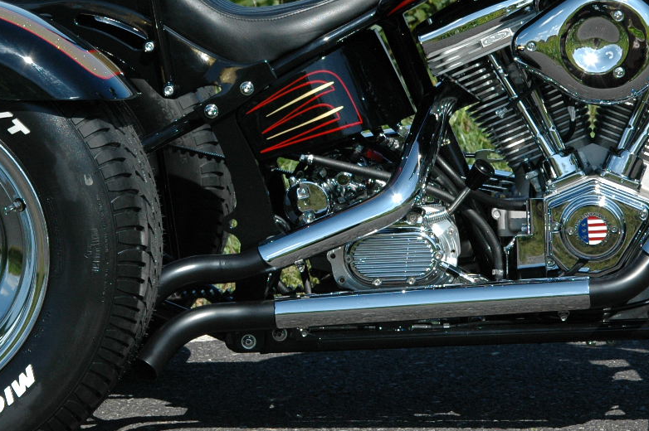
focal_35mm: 202
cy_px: 135
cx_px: 217
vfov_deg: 6.8
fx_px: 3638
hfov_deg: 10.2
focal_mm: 70
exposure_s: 1/500
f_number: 11
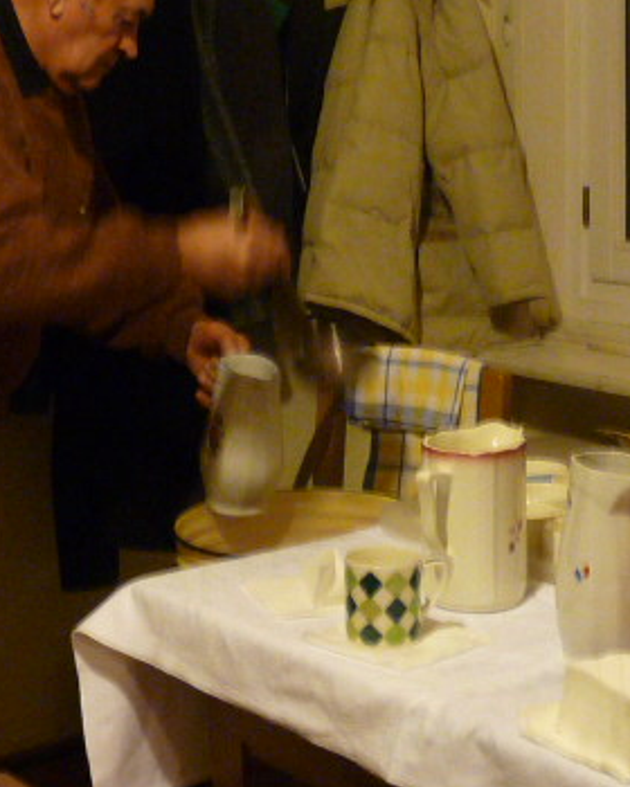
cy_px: 340
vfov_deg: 25.4
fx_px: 1748
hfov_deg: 20.4
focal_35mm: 75
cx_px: 202
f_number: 2.8
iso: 400
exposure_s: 1/8
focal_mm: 4.8
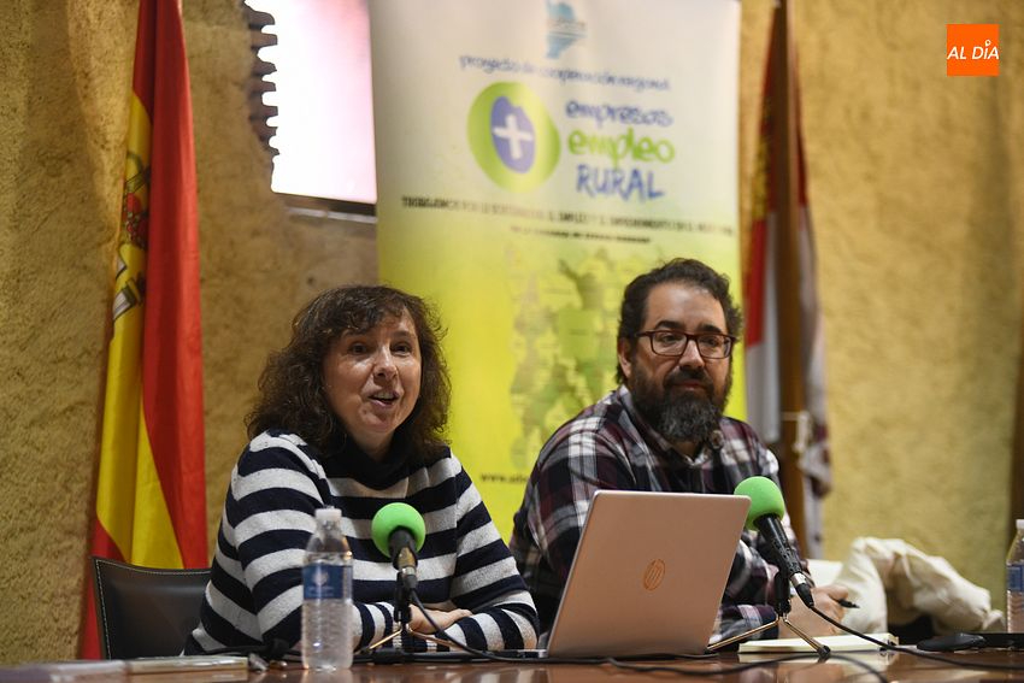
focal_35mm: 120
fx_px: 3414
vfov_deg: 11.4
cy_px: 342
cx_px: 512
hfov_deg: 17.1
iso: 2500
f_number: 3.2
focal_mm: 120
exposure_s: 1/250
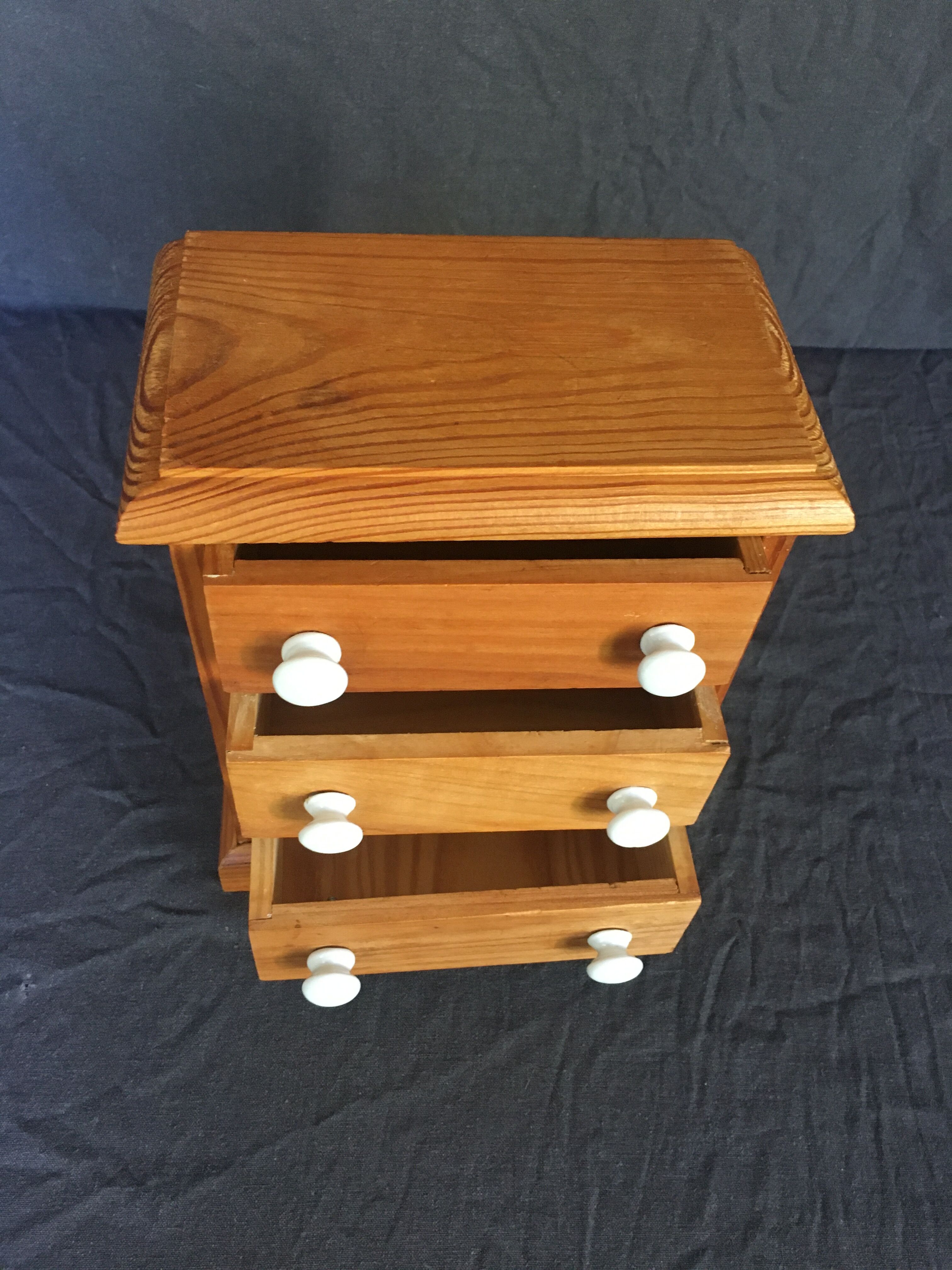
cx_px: 476
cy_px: 635
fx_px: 1063
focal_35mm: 29
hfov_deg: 48.2
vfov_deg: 61.7
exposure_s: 1/17
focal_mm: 4.15
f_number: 2.2
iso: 200
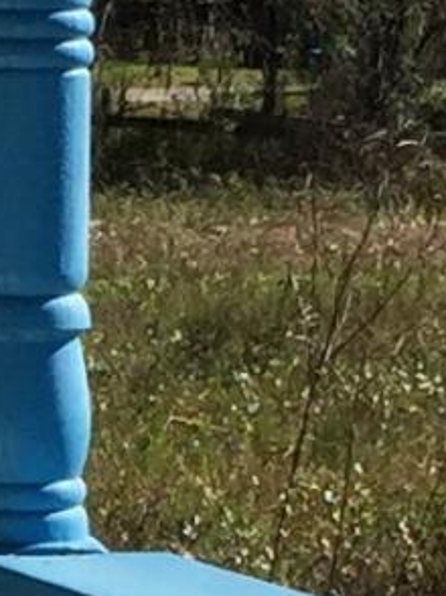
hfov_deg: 4.9
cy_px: 742
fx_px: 5092
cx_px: -426
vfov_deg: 6.6
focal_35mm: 296
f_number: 2.2
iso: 32
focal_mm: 4.15
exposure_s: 1/1980
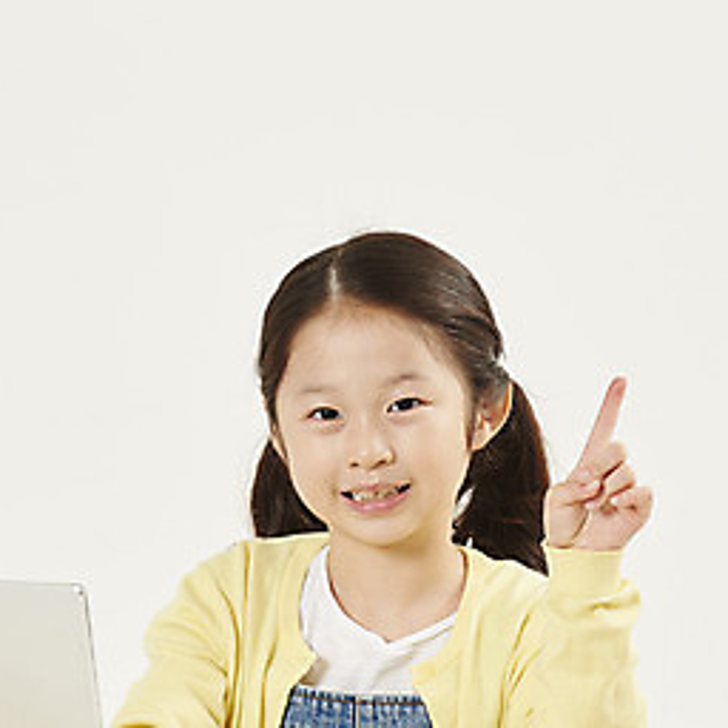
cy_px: 523
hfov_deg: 5.5
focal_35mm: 318
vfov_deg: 5.5
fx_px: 7566
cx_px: 286
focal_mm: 160
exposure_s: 1/125
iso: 125
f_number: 8
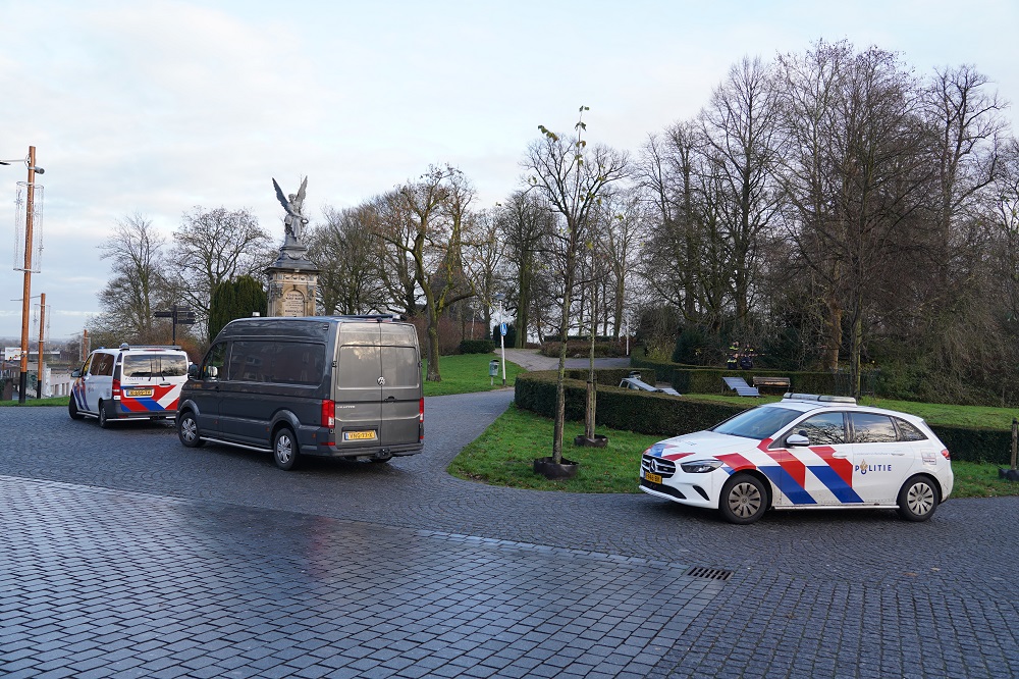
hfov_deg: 61.9
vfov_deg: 43.6
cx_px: 510
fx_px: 849
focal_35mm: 30
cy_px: 340
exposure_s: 1/80
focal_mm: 30
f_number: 4.5
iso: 100
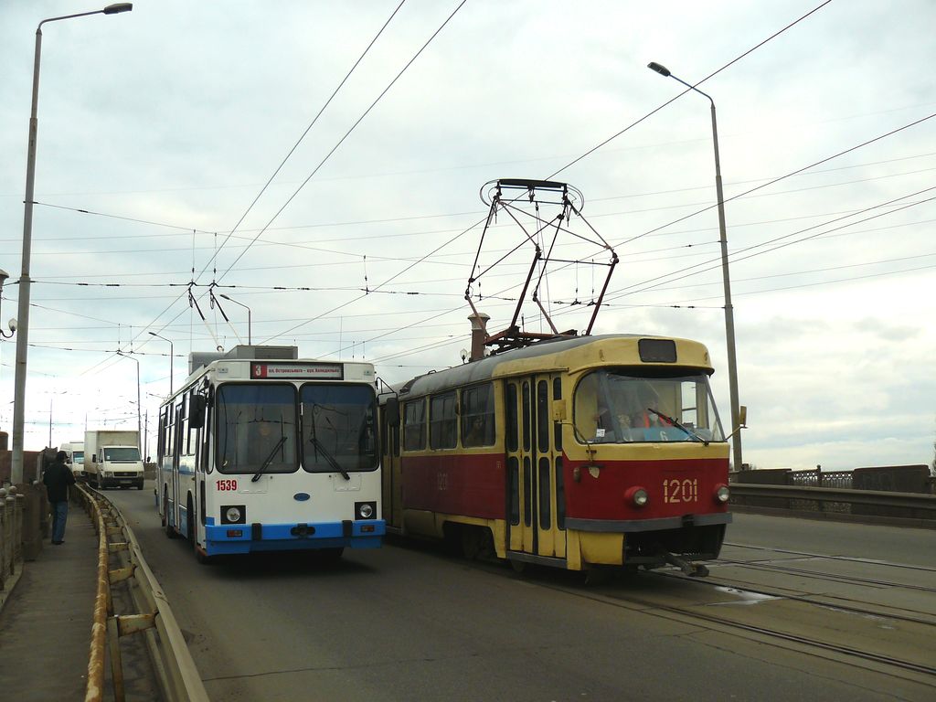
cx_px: 468
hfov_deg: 51.4
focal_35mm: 36
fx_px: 973
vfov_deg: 39.7
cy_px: 351
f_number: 2.8
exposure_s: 1/320
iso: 100
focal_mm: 6
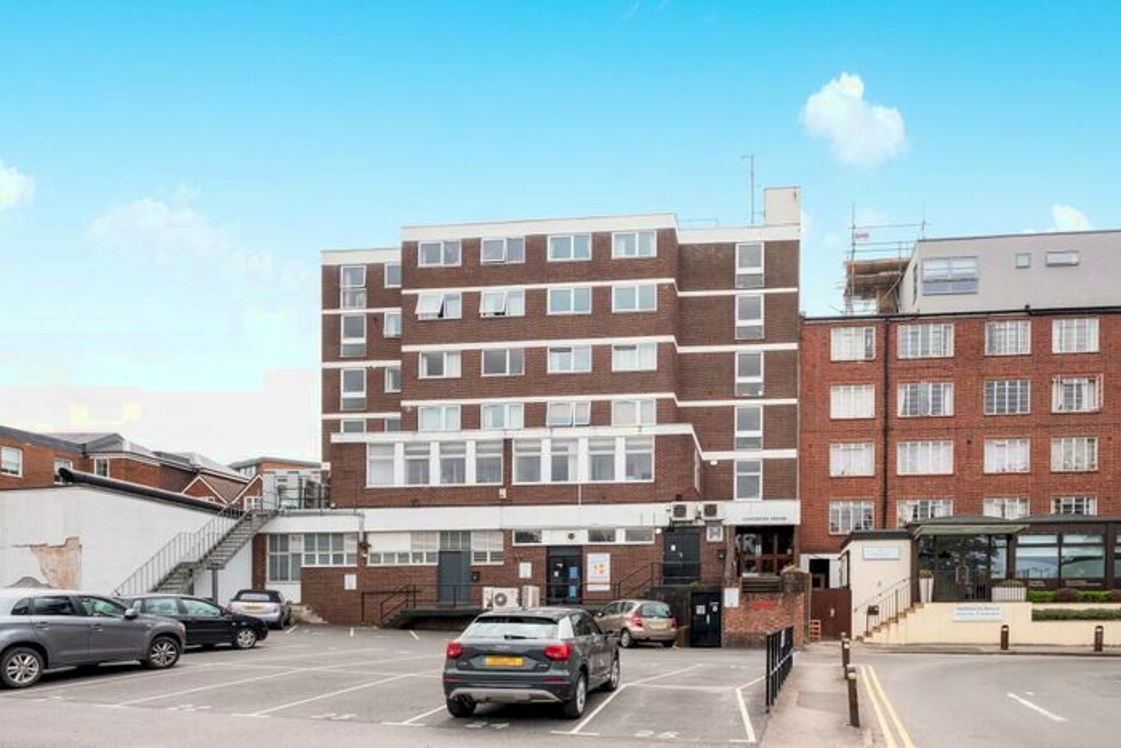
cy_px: 374
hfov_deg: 86.9
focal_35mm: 19
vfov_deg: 64.6
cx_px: 560
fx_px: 592
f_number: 8
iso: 400
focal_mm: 12.6
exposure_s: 1/320
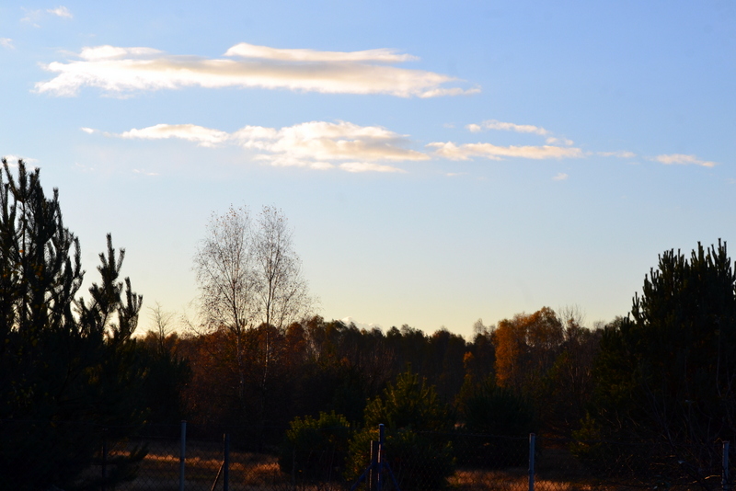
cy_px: 246
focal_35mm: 82
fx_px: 1687
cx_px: 368
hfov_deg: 24.6
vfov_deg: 16.6
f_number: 10
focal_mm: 55
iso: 400
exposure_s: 1/320
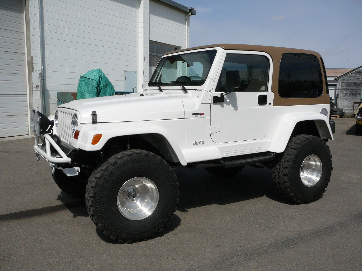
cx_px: 181
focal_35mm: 35
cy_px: 136
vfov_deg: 40.7
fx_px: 366
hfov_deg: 52.6
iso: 80
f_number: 5
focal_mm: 5.2
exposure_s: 1/1000
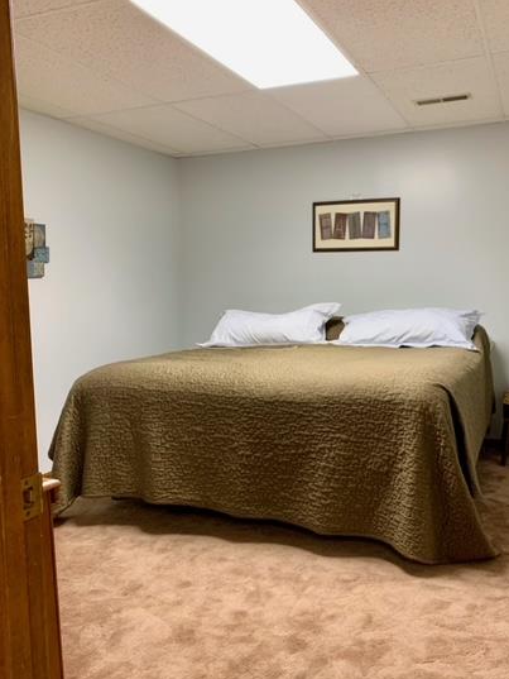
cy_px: 343
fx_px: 608
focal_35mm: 31
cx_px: 293
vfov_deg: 58.3
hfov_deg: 45.3
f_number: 1.8
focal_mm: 4.25
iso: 160
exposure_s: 1/60
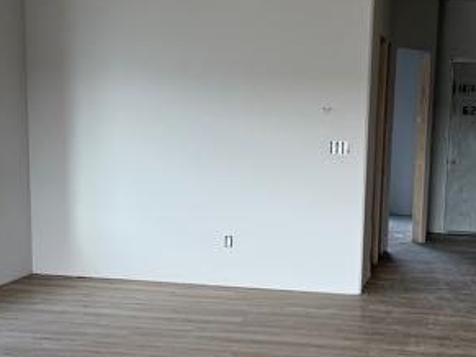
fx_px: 948
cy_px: 271
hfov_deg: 27.8
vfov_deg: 21.1
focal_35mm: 69
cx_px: 348
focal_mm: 6.76
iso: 100
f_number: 1.78
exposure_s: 1/279
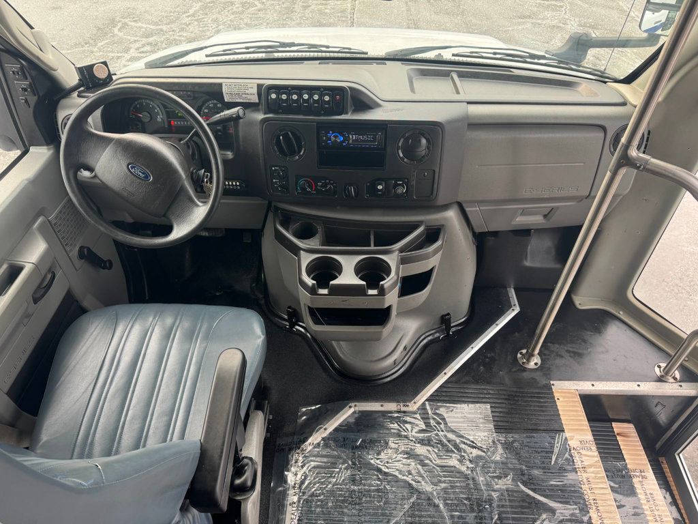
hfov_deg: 71.6
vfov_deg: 56.8
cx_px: 349
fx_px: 484
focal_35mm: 24
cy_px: 262
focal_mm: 6.76
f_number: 1.78
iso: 100
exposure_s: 1/121
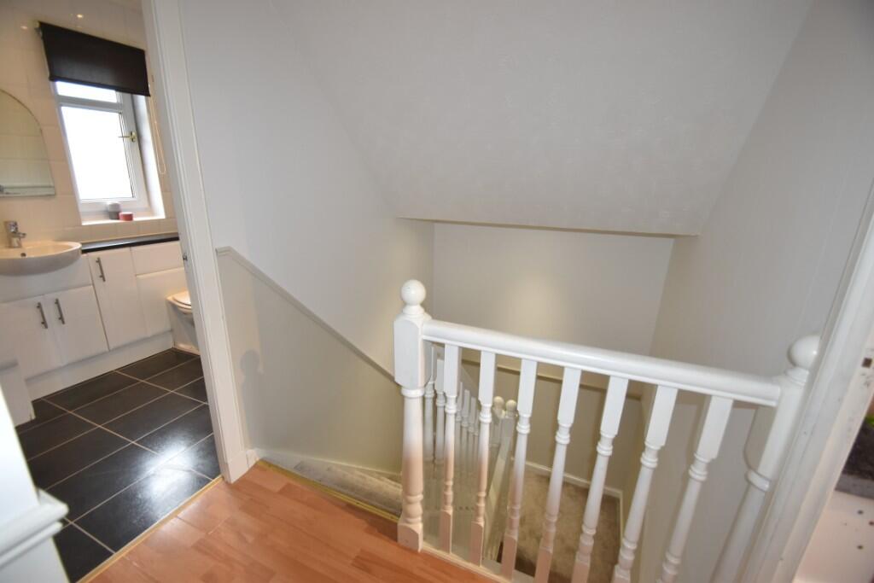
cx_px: 437
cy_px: 292
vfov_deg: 77.3
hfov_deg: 100.4
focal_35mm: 15
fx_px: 364
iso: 500
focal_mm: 10
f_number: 4.5
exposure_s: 1/60
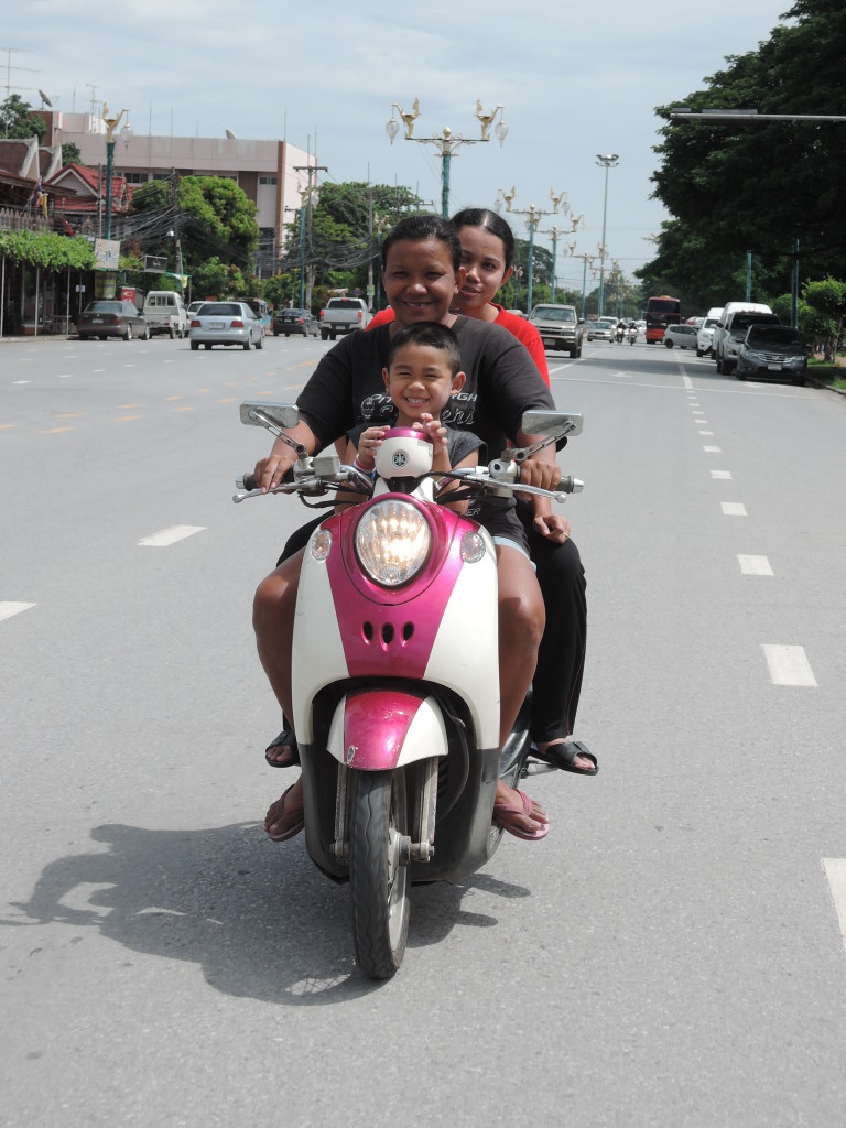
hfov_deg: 19.6
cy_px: 564
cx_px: 423
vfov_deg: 26.0
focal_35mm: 75
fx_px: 2444
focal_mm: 16
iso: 80
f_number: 5.2
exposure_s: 1/500
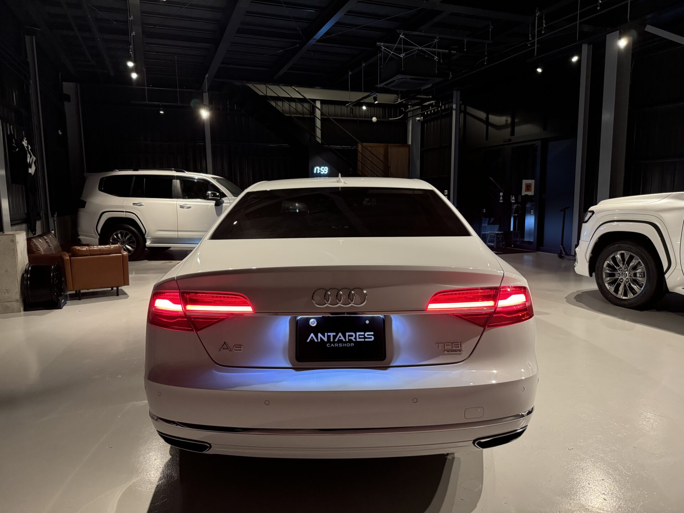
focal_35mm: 24
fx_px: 474
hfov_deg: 71.6
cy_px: 256
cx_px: 342
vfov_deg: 56.8
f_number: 1.78
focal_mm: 6.76
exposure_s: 1/60
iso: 800
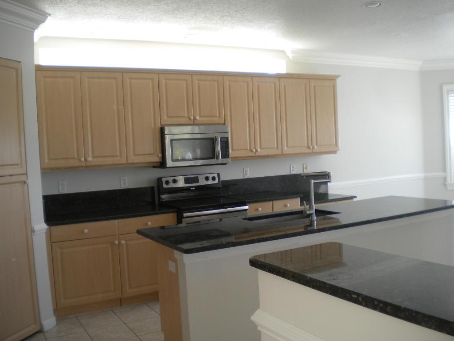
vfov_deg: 40.7
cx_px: 227
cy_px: 170
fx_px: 459
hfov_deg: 52.6
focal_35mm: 35
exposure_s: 1/56.7
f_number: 3.1
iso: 97
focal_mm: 6.3
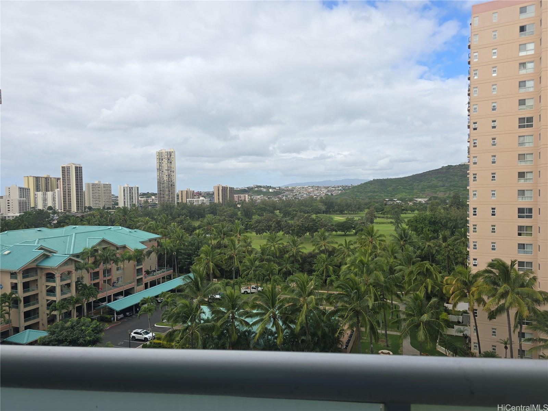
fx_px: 364
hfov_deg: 73.9
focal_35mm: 23
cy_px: 206
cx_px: 274
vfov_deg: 58.9
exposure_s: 1/545
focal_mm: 6.3
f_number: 1.7
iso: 12
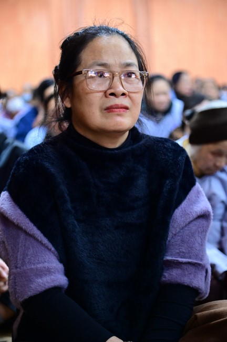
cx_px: 114
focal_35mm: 78
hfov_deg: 17.5
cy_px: 171
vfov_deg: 26.0
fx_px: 739
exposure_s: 1/80
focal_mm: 78
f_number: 4
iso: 5000
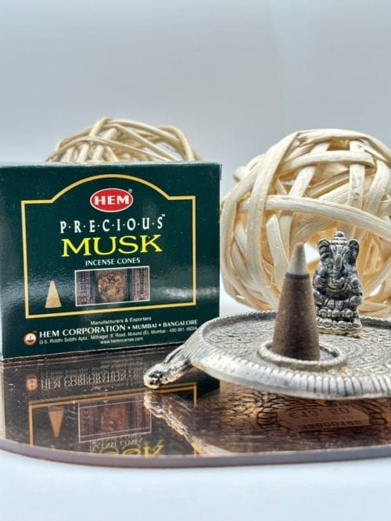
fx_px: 783
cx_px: 196
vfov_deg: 36.8
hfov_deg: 28.0
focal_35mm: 52
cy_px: 260
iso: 100
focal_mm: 5.96
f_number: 1.6
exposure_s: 1/100
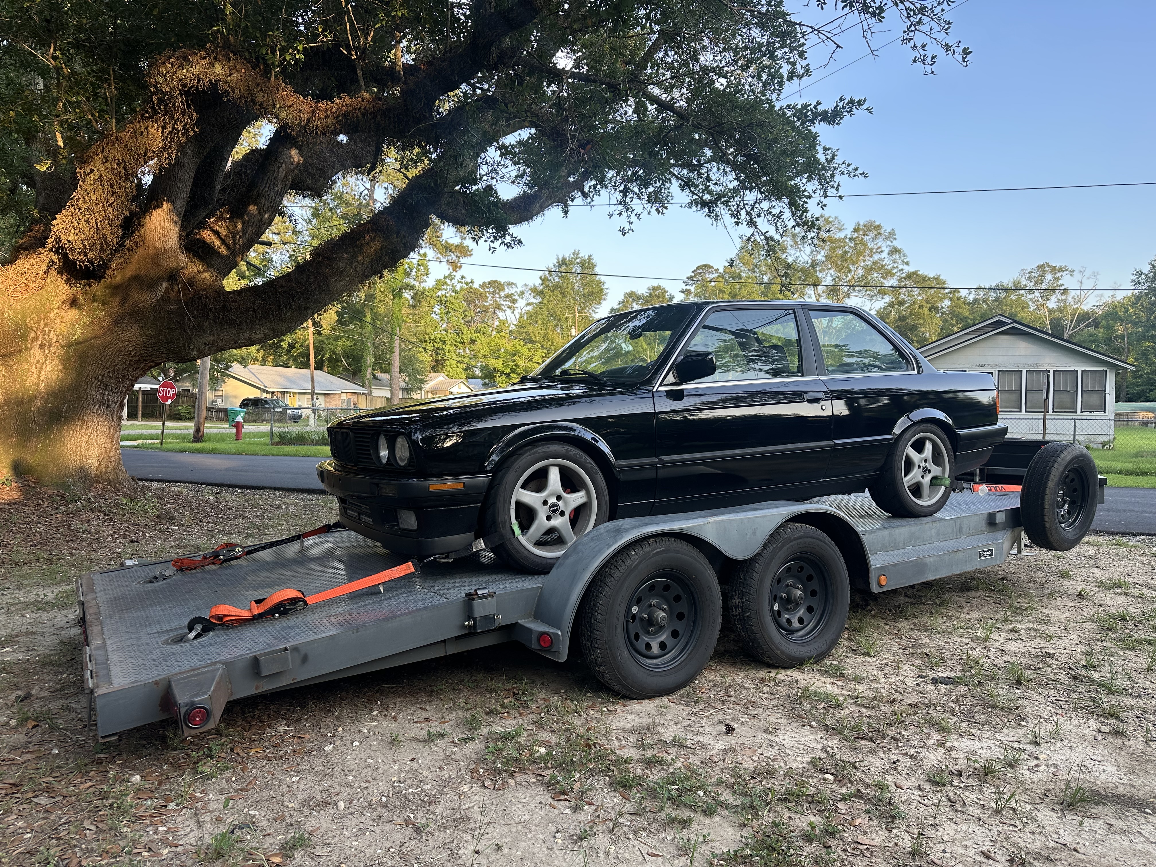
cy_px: 434
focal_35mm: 24
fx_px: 801
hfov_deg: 71.6
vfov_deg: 56.8
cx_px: 578
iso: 80
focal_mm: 6.86
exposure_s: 1/263
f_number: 1.78
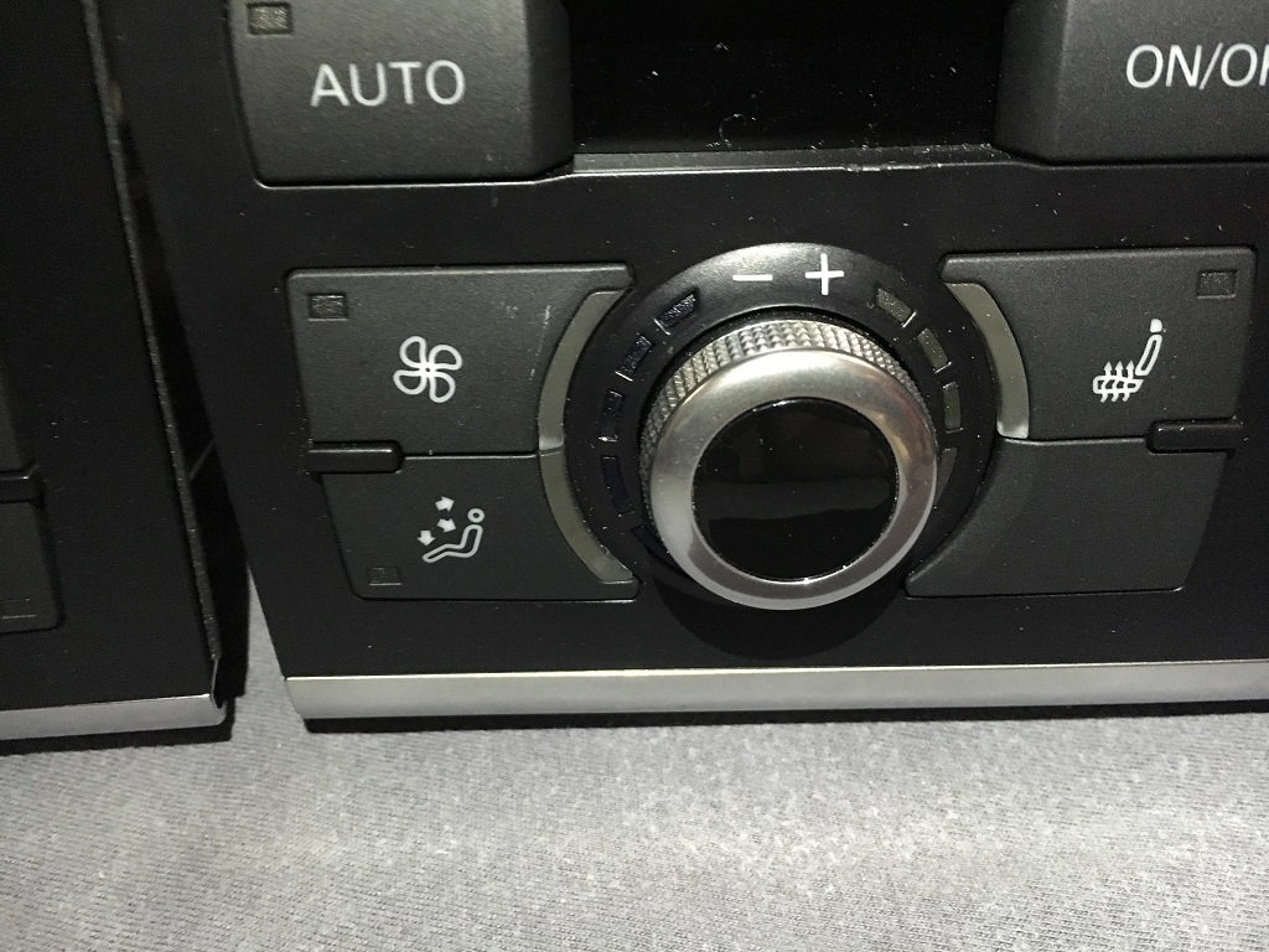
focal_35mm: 29
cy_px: 476
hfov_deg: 61.7
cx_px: 634
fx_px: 1063
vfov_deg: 48.2
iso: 320
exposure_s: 1/17
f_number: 2.2
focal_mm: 4.15
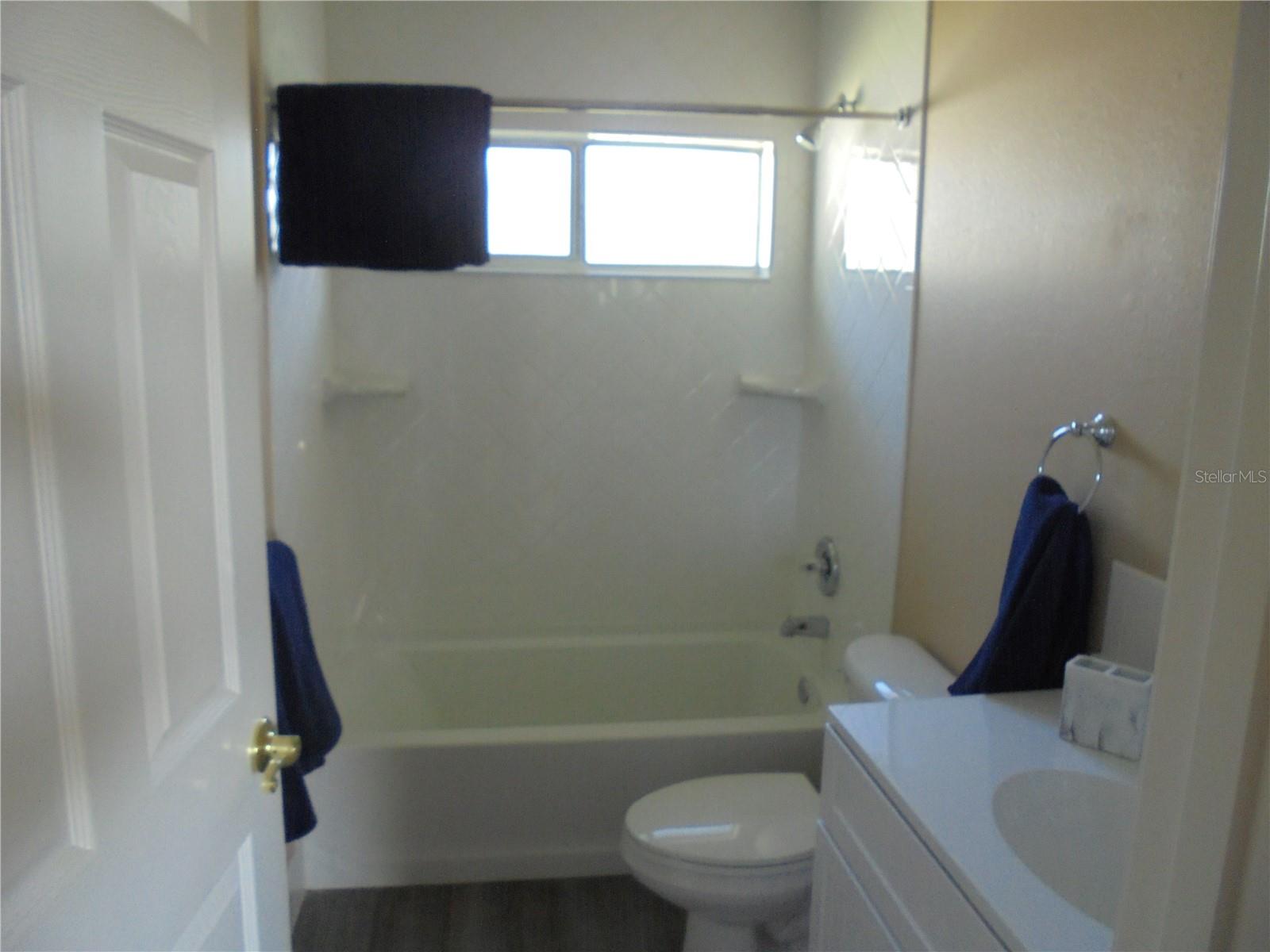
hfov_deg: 67.3
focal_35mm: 26
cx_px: 635
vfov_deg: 53.1
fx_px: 954
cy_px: 476
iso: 250
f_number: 3.5
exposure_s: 1/30
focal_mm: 4.6
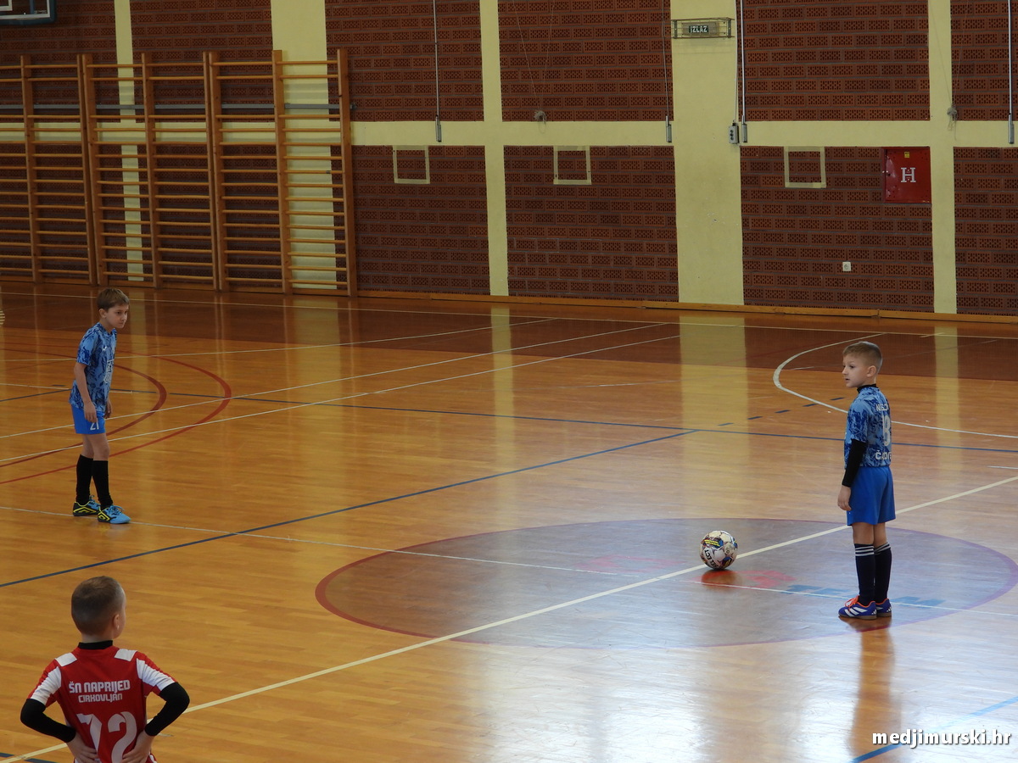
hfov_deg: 18.7
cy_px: 382
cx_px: 509
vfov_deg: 14.1
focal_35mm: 105
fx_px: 3088
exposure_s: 1/60
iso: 180
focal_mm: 18.9
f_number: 4
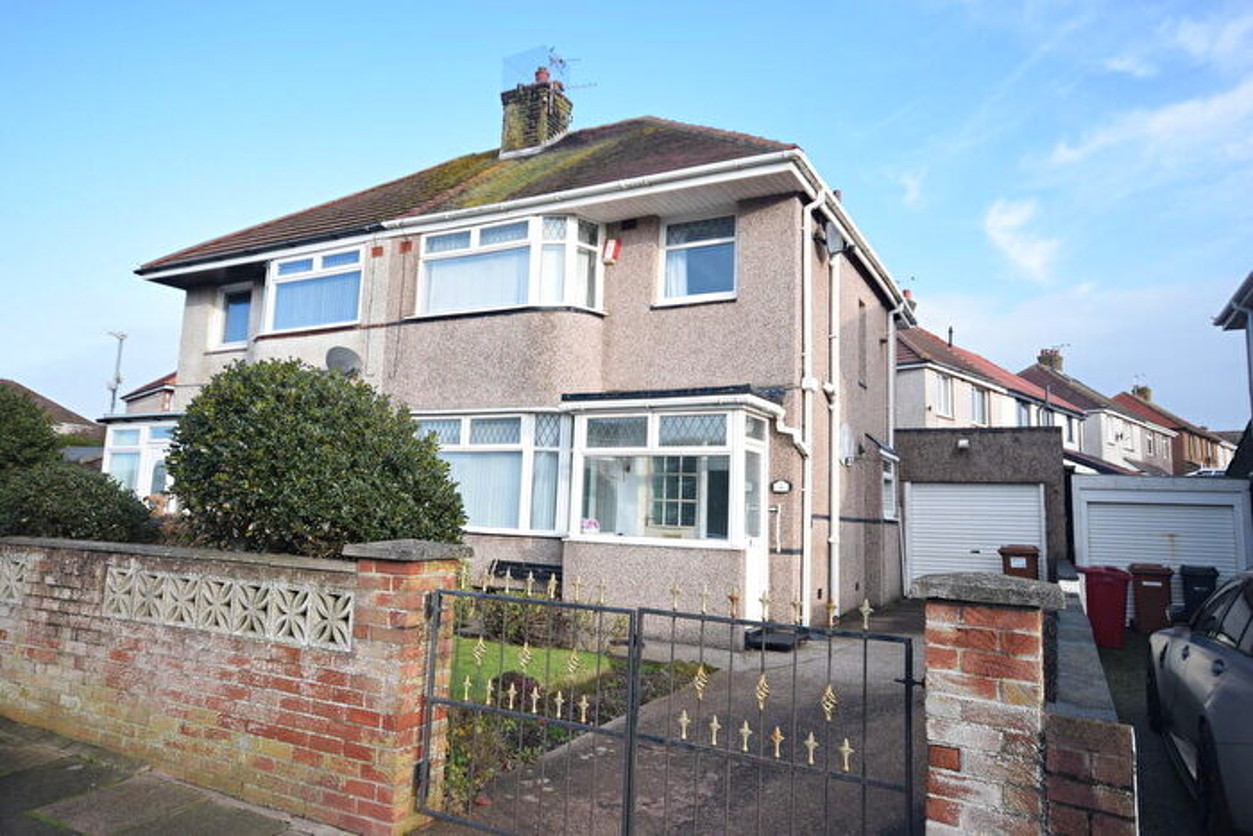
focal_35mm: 22
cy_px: 418
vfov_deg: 56.2
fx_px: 783
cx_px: 626
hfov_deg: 77.3
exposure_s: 1/250
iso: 400
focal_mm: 15
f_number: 8
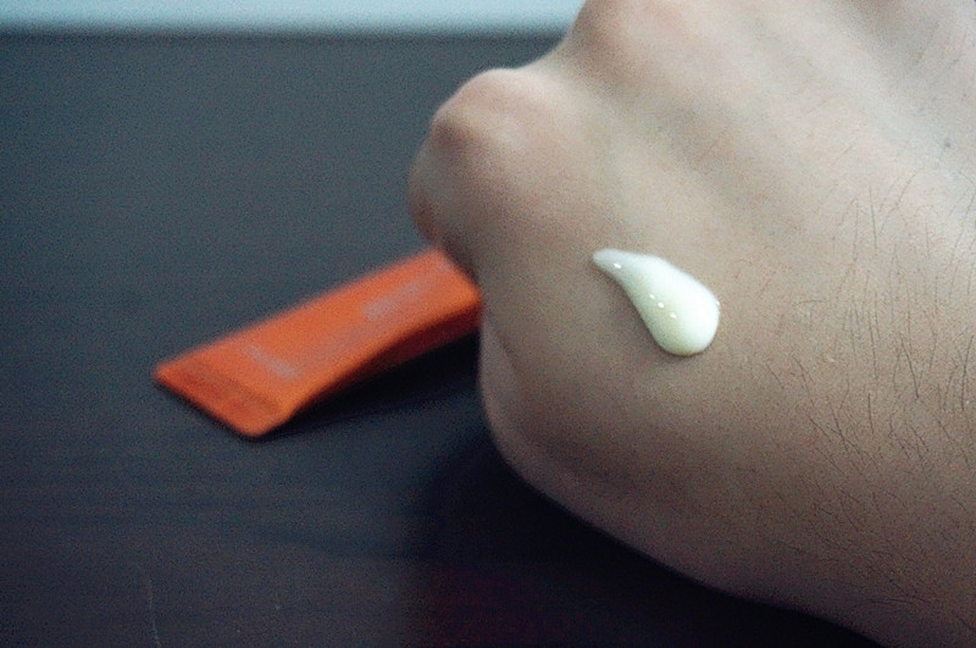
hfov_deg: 33.4
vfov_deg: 22.6
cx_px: 488
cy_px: 324
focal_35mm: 60
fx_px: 1624
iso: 3200
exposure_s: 1/50
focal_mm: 40
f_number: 5.6
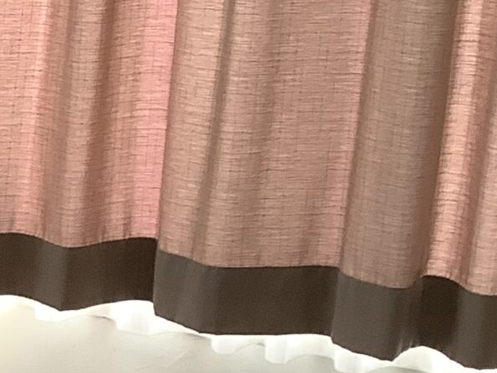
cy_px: 330
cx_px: -418
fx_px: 1924
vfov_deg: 11.0
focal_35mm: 134
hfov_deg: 13.2
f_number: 2.4
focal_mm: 3.3
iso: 80
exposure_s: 1/60
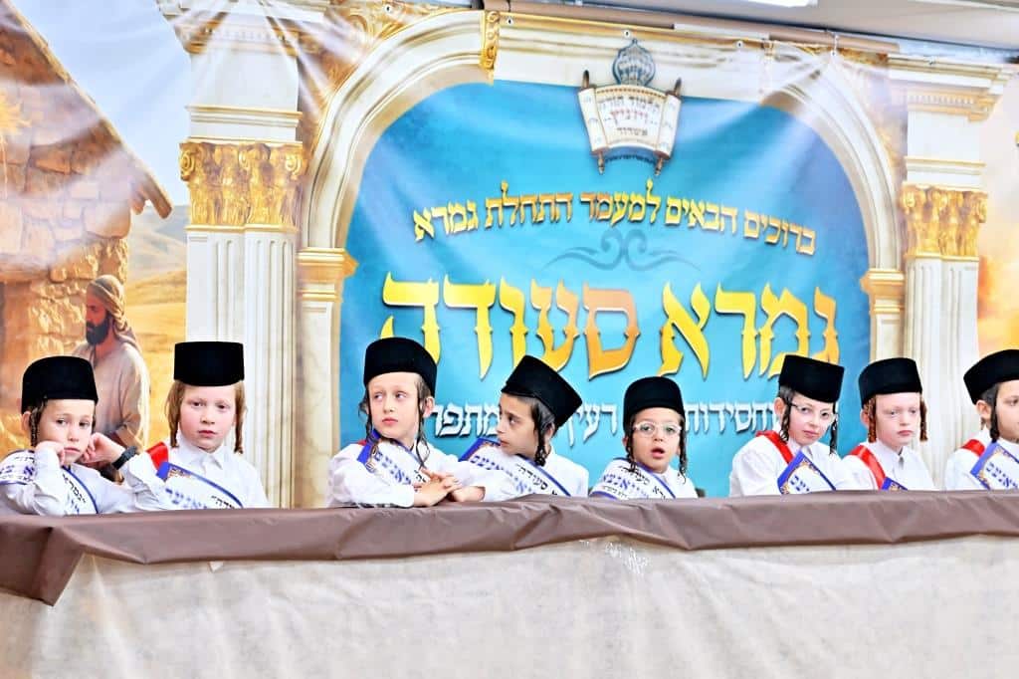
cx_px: 510
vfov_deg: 11.9
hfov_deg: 17.8
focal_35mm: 115
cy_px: 340
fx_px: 3254
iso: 800
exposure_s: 1/250
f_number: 4
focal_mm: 77
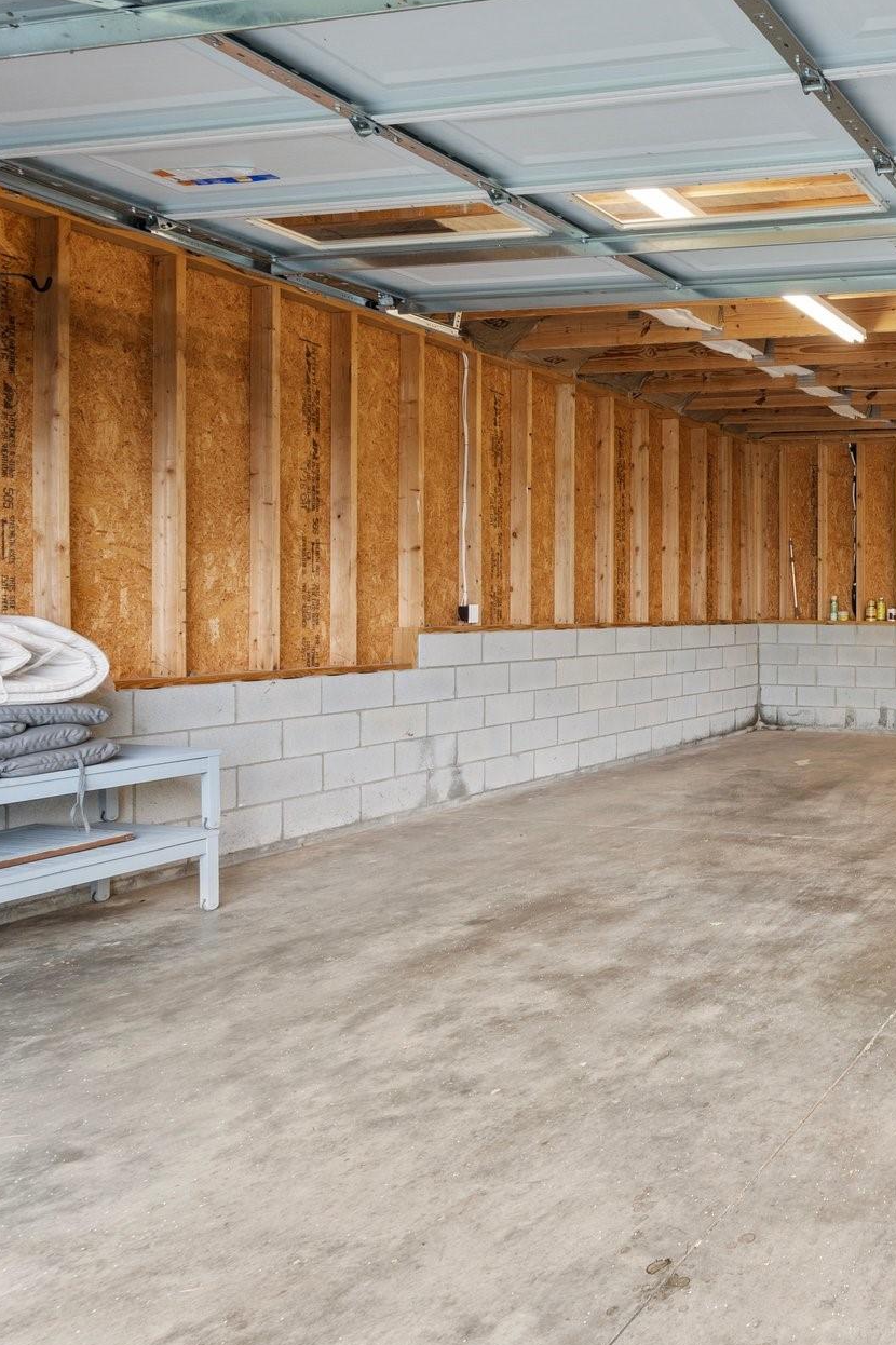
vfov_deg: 76.1
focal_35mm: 23
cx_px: 1064
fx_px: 859
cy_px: 662
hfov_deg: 40.0
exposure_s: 1/20
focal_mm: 14
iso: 200
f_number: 8
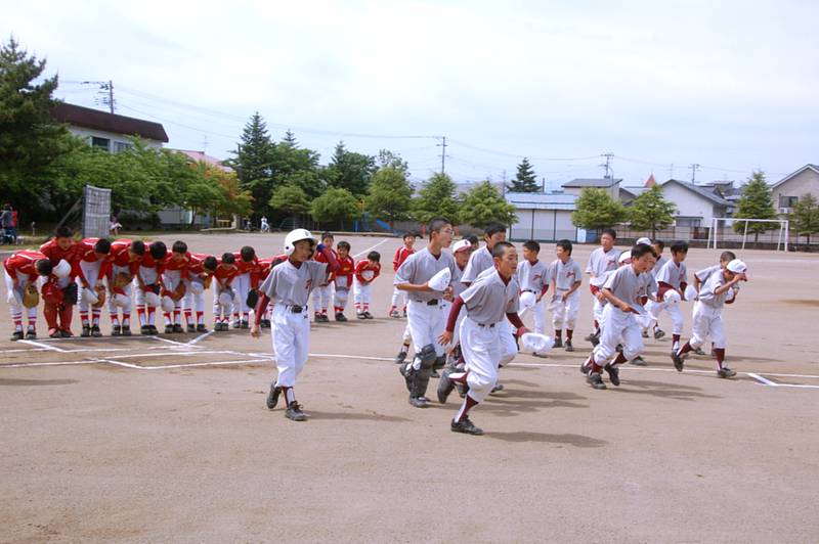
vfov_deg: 28.0
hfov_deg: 41.1
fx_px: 1091
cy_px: 272
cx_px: 410
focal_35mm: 48
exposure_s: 1/250
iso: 280
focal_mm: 32
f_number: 10
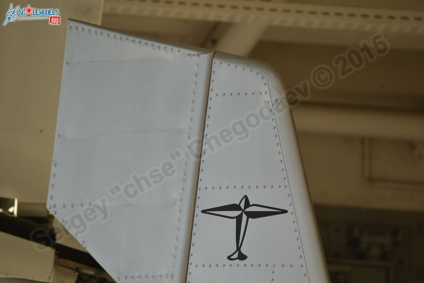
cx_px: 212
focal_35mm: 360
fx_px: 4239
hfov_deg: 5.7
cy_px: 142
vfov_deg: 3.8
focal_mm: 240
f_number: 5.6
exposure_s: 1/160
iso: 100
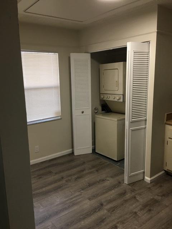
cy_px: 114
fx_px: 192
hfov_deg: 48.2
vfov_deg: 61.7
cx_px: 86
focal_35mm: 29
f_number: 2.2
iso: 40
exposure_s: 1/30
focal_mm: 4.15
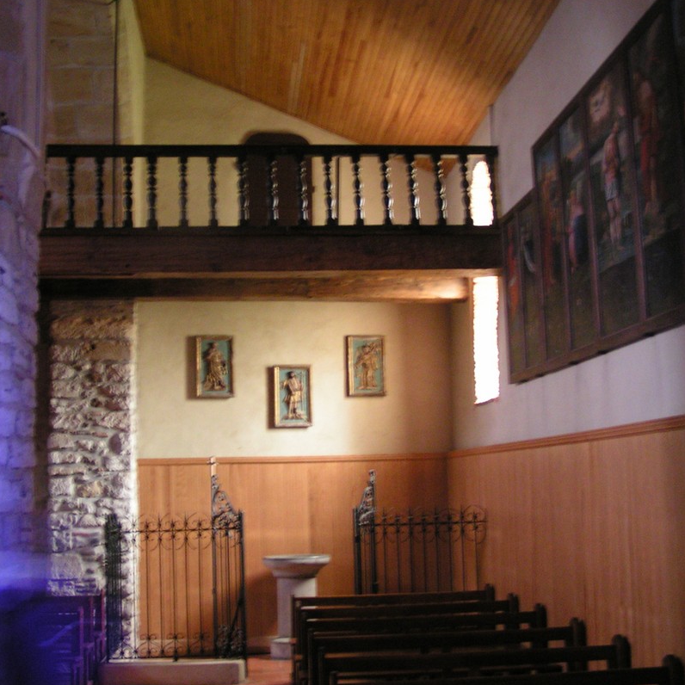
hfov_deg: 37.6
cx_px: 342
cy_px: 313
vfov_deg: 37.5
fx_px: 1007
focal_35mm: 45
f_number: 2.8
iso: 200
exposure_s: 1/1.3
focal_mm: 5.8
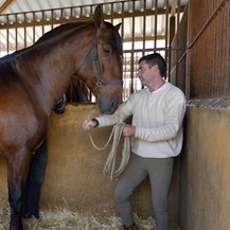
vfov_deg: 33.3
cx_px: 11
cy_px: 136
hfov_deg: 31.4
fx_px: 383
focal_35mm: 51
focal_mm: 31
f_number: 4
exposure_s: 1/80
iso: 200
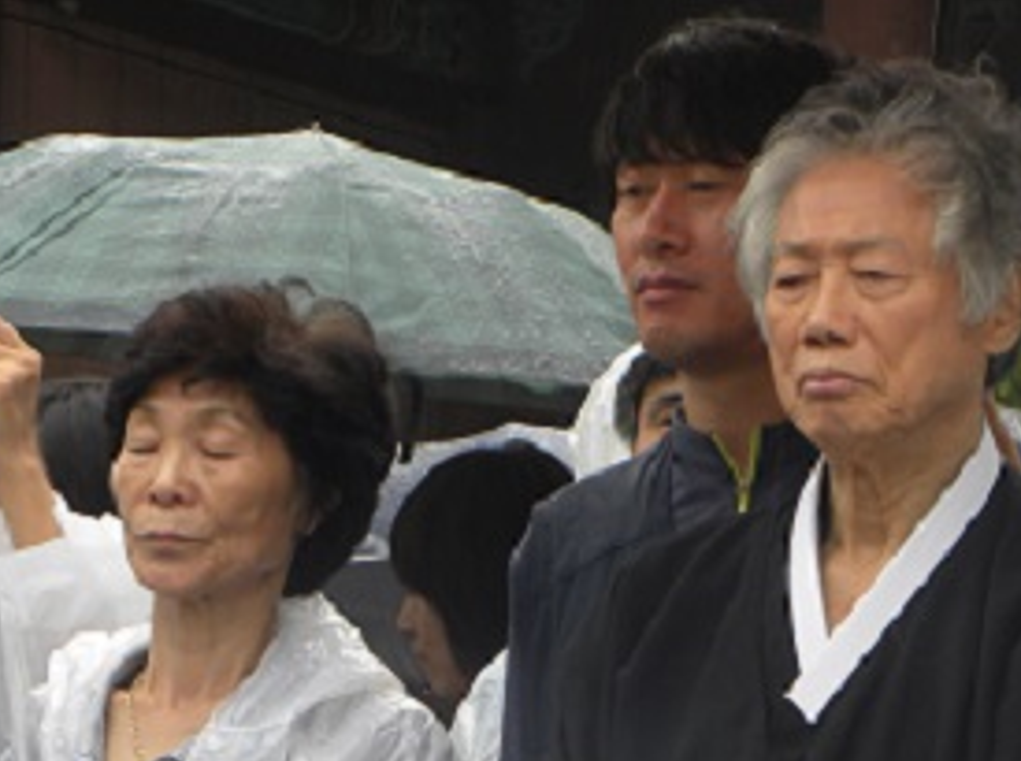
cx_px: 705
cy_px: 689
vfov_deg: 7.7
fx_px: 5621
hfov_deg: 10.4
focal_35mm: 191
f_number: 4
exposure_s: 1/75
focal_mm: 18.8
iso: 66
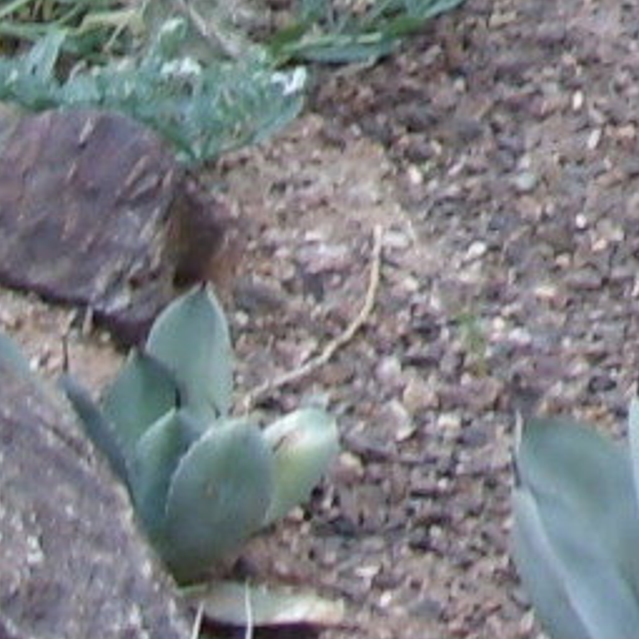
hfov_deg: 4.7
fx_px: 7143
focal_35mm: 342
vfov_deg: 4.9
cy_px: -1356
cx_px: 2403
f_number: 2.8
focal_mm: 6.3
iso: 50
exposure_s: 1/54
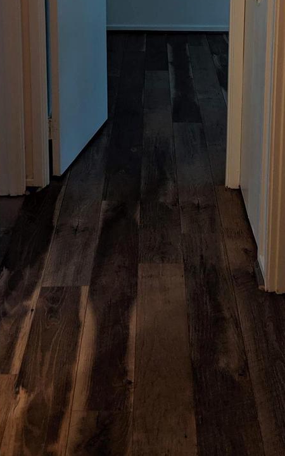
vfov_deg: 31.5
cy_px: 22
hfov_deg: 21.2
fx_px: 759
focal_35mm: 61
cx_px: 174
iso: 158
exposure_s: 1/30
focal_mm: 4.44
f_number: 1.8
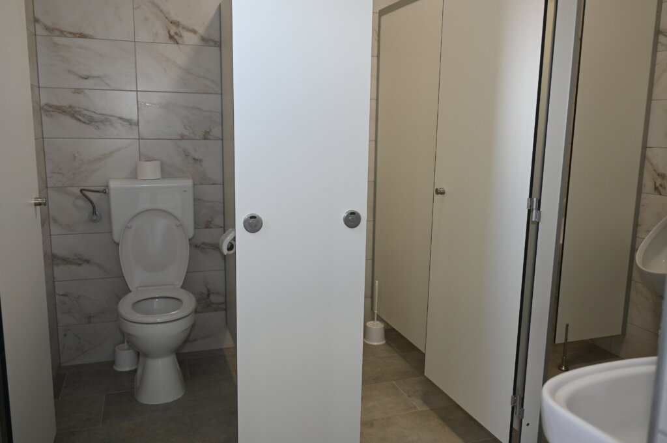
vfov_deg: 44.2
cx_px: 334
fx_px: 546
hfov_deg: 62.8
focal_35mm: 30
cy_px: 222
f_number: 4.5
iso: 560
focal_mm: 29.5
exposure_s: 1/60
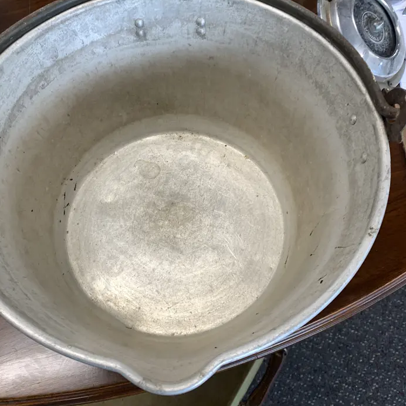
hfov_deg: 48.4
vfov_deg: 48.3
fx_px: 451
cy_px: 172
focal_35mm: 34
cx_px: 183
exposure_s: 1/100
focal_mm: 4.25
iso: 64
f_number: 1.8
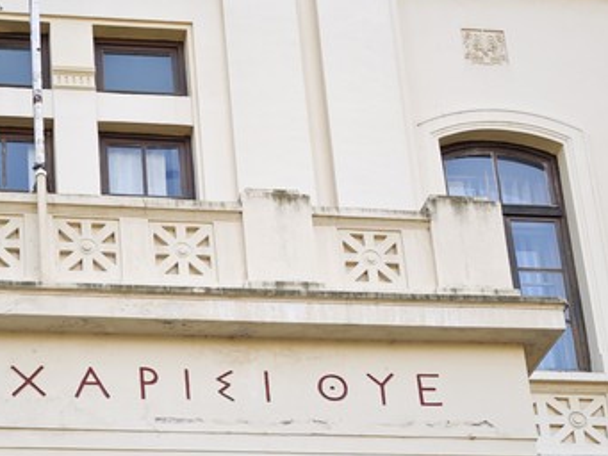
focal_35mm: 81
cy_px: 730
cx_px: 91
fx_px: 1423
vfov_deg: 16.3
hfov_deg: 23.6
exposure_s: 1/125
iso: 50
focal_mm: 8.72
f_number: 1.63
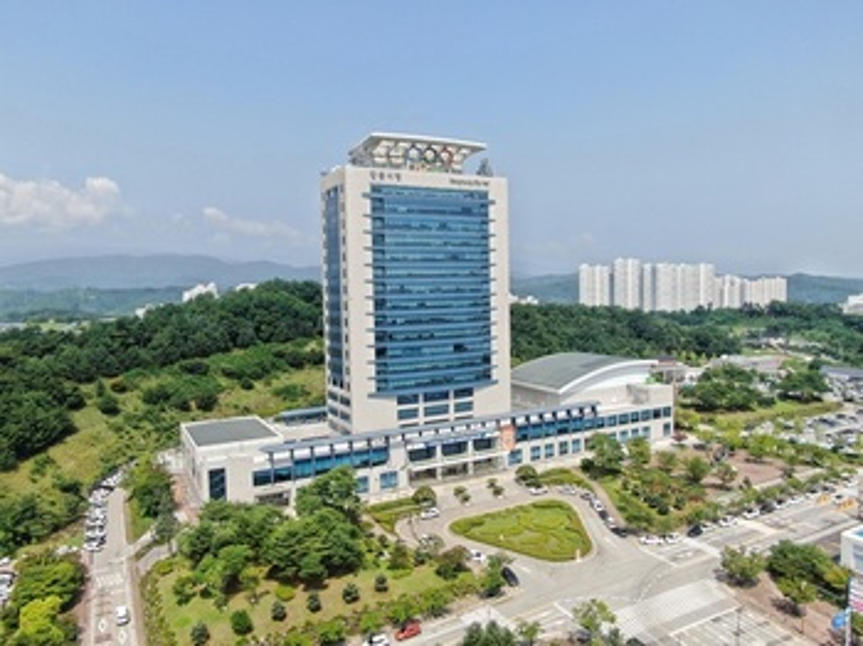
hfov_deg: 71.6
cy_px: 323
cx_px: 432
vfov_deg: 56.8
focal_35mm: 24
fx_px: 598
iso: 100
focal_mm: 4.39
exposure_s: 1/1600
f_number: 2.8
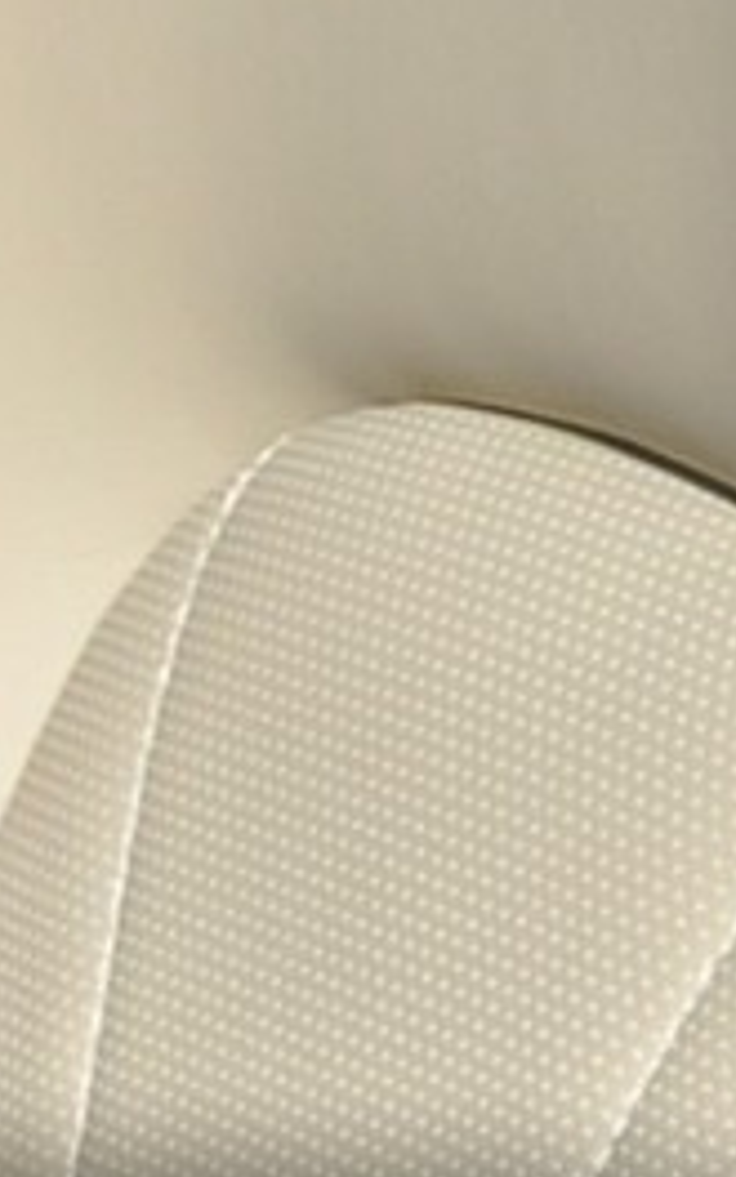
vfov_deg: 5.6
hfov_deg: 3.0
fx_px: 12067
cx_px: 5286
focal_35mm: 376
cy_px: 1045
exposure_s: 1/200
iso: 200
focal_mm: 26
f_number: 10
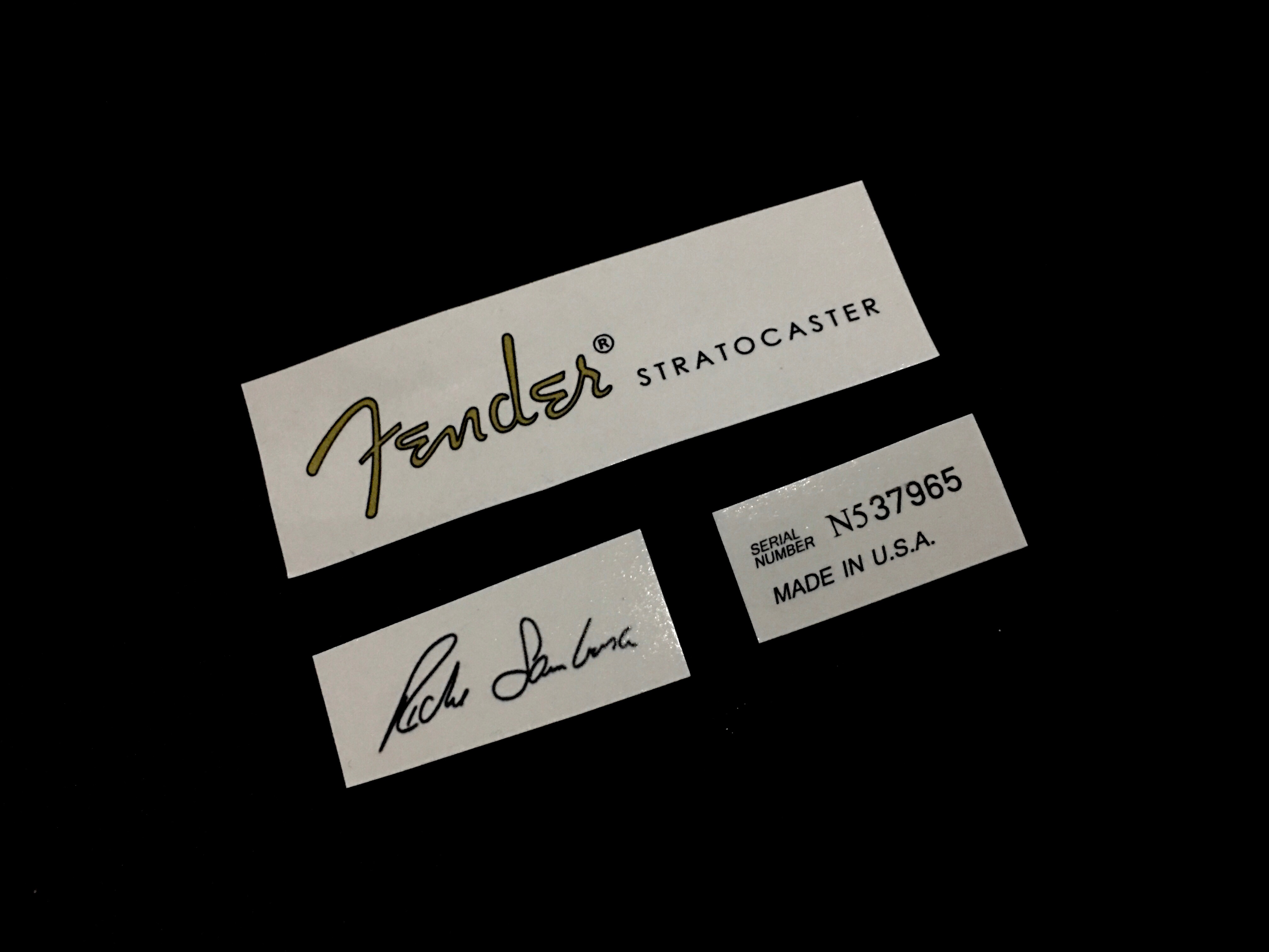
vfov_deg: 48.2
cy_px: 476
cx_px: 634
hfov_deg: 61.7
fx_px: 1063
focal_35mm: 29
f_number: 2.2
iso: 160
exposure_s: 1/4
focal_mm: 4.15
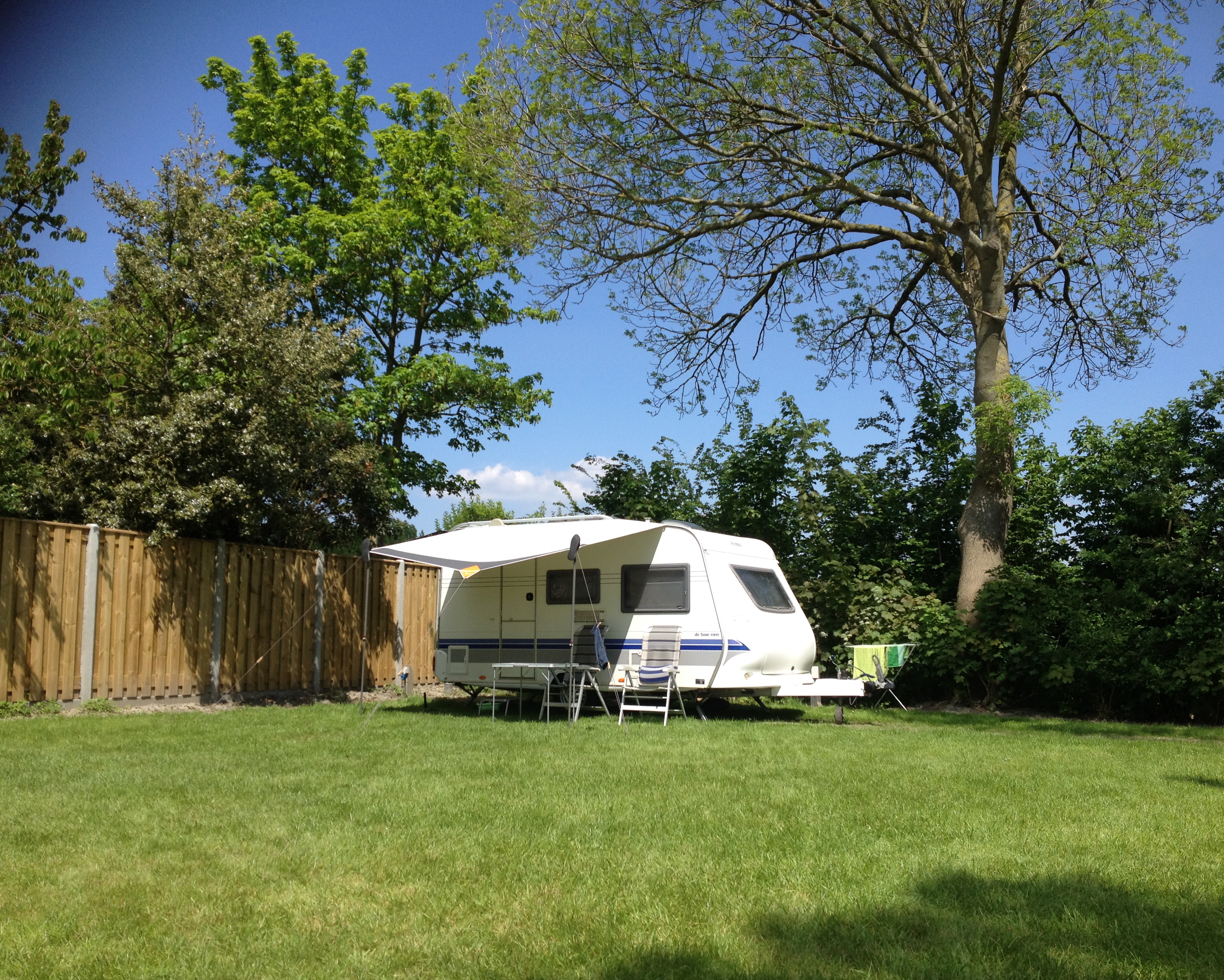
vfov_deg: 40.1
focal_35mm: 37
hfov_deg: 49.1
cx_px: 609
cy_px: 495
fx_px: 1340
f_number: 2.4
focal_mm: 4.28
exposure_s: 1/1416
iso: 50
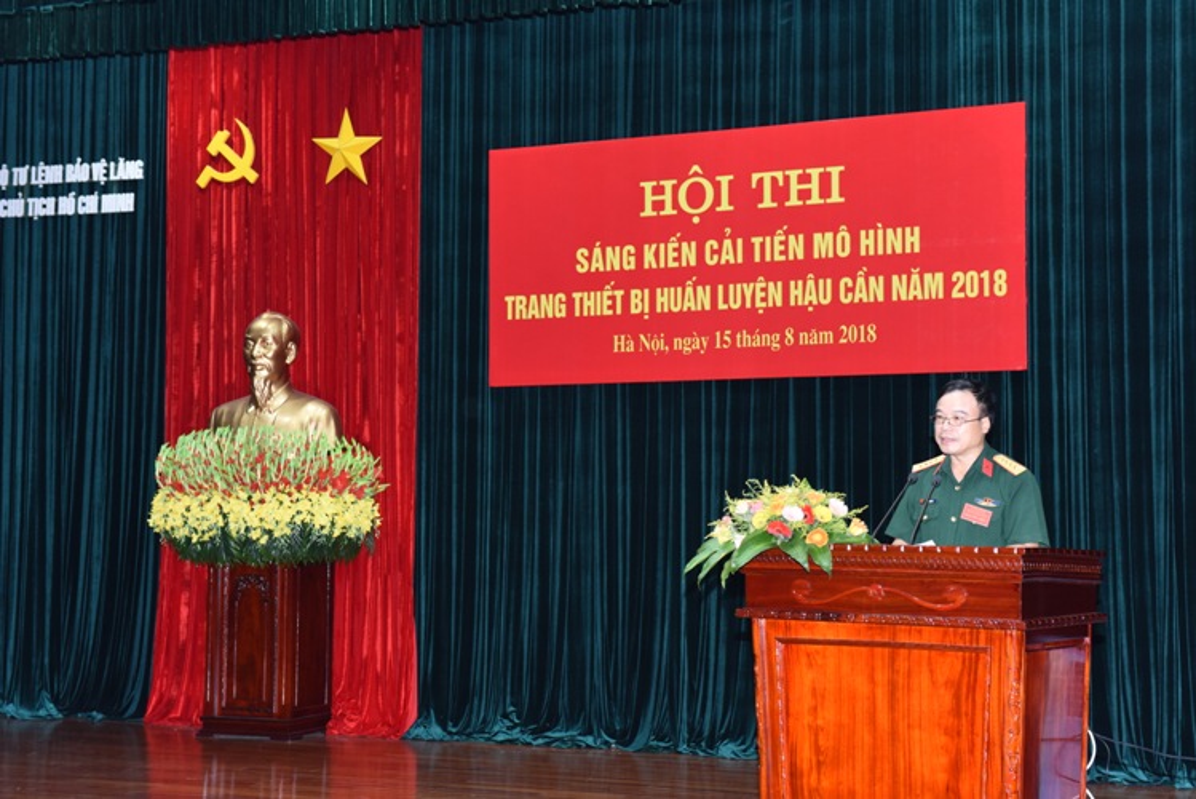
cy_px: 400
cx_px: 598
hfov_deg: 33.4
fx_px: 1994
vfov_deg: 22.6
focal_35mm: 60
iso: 1000
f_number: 6.3
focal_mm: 60
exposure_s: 1/80
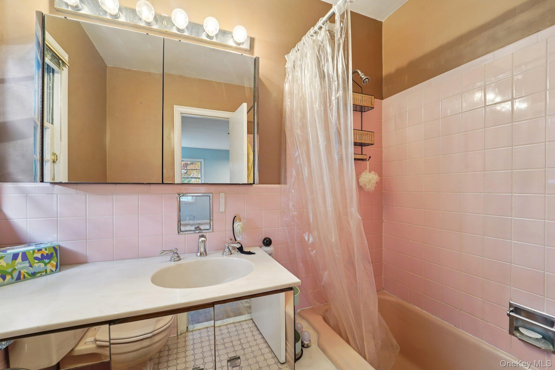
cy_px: 185
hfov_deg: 104.3
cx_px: 278
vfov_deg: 81.2
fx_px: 216
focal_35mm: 14
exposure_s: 1/6
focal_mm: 14
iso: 400
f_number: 8
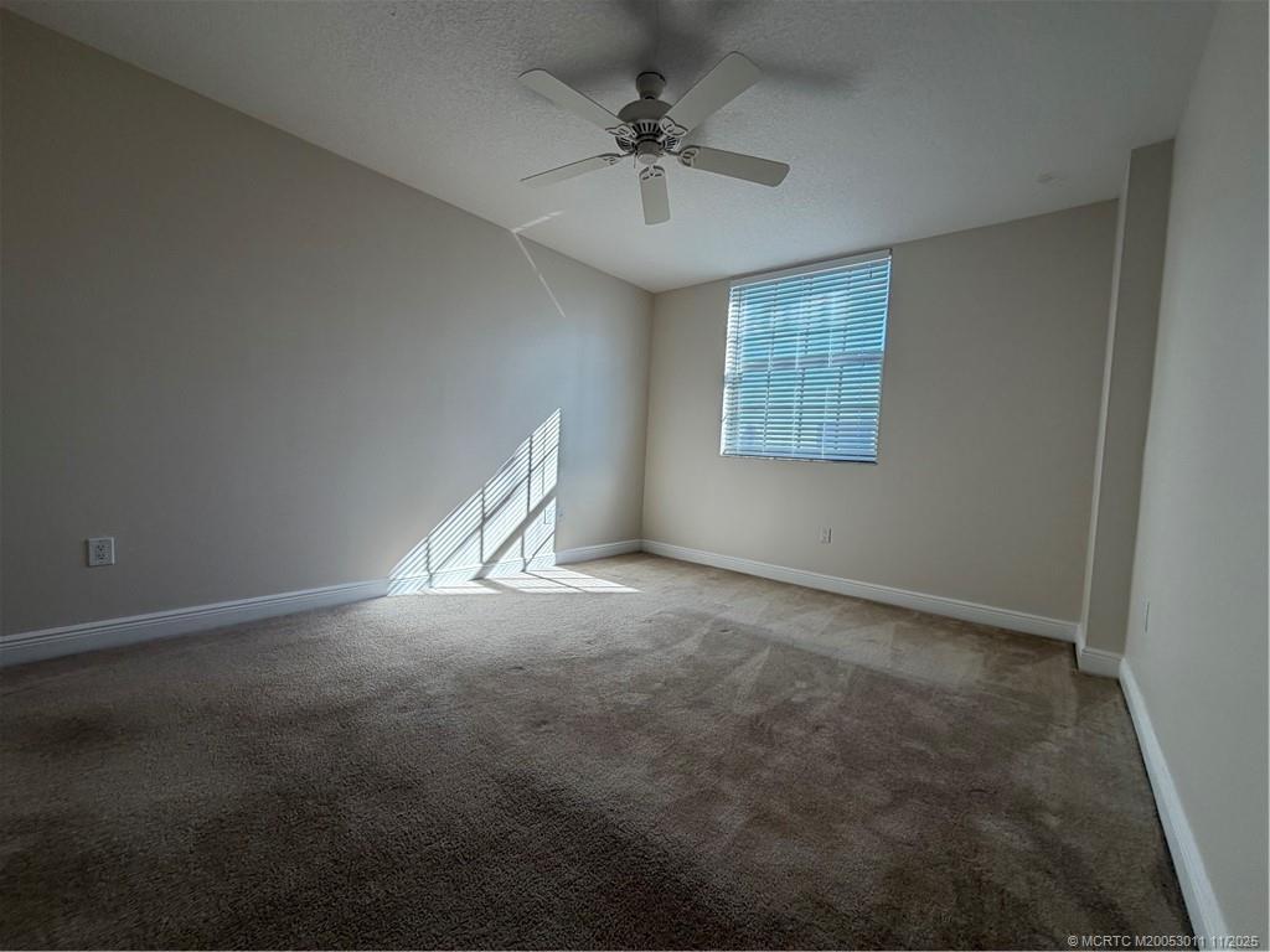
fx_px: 514
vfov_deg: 85.7
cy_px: 476
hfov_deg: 102.1
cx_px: 635
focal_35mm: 14
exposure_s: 1/154
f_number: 2.2
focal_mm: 2.22
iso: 50
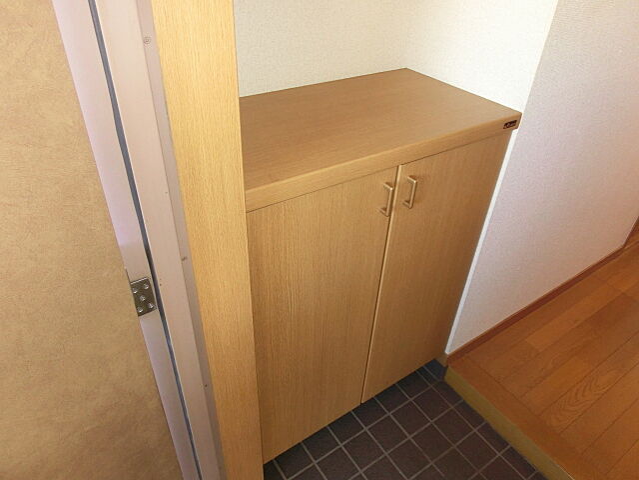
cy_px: 240
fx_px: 461
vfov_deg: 54.9
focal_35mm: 25
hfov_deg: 69.4
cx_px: 320
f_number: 3.3
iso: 400
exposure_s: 1/60
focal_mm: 4.4
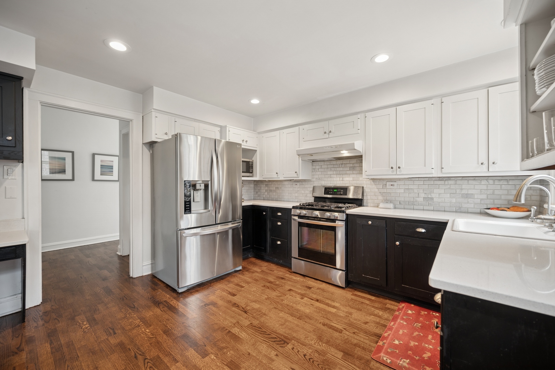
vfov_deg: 81.2
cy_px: 185
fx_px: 216
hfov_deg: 104.3
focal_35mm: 14
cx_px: 278
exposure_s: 1/13
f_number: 4
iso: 200
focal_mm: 14
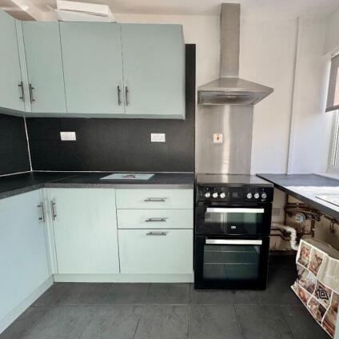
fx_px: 188
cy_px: 174
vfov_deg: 84.0
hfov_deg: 83.1
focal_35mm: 17
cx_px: 201
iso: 40
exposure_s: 1/121
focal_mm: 2.22
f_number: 2.2
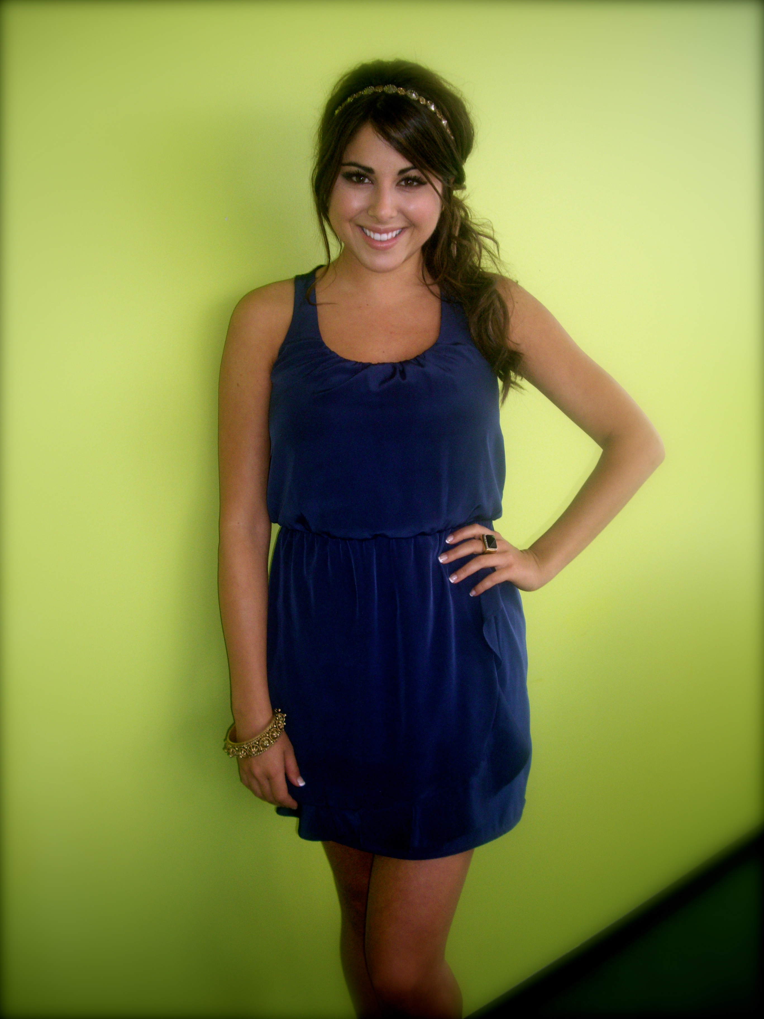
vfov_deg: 49.0
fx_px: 1118
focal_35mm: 38
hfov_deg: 37.7
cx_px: 382
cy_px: 510
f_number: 2.8
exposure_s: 1/50
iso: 200
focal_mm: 7.9
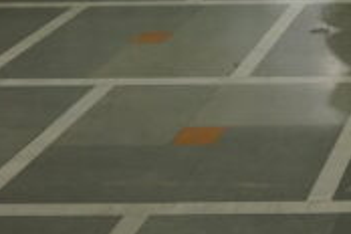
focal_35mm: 112
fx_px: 1092
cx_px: 593
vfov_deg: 10.6
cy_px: -316
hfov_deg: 16.0
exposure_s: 1/30
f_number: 5.6
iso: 2000
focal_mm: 19
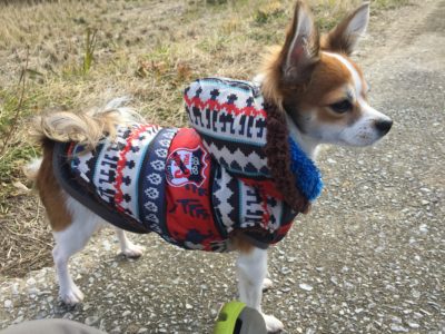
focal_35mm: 29
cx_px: 222
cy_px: 167
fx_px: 373
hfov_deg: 61.7
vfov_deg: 48.2
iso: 32
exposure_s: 1/719
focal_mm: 4.15
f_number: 2.2
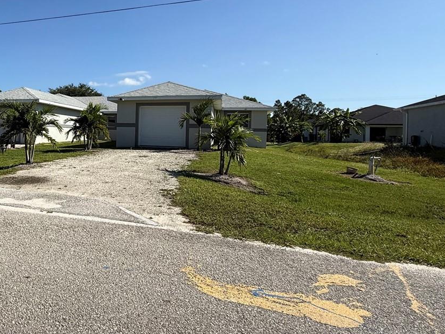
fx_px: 347
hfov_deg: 59.0
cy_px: 132
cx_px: 75
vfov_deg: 51.0
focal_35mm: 27
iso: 50
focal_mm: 2.22
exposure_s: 1/2976
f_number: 2.2
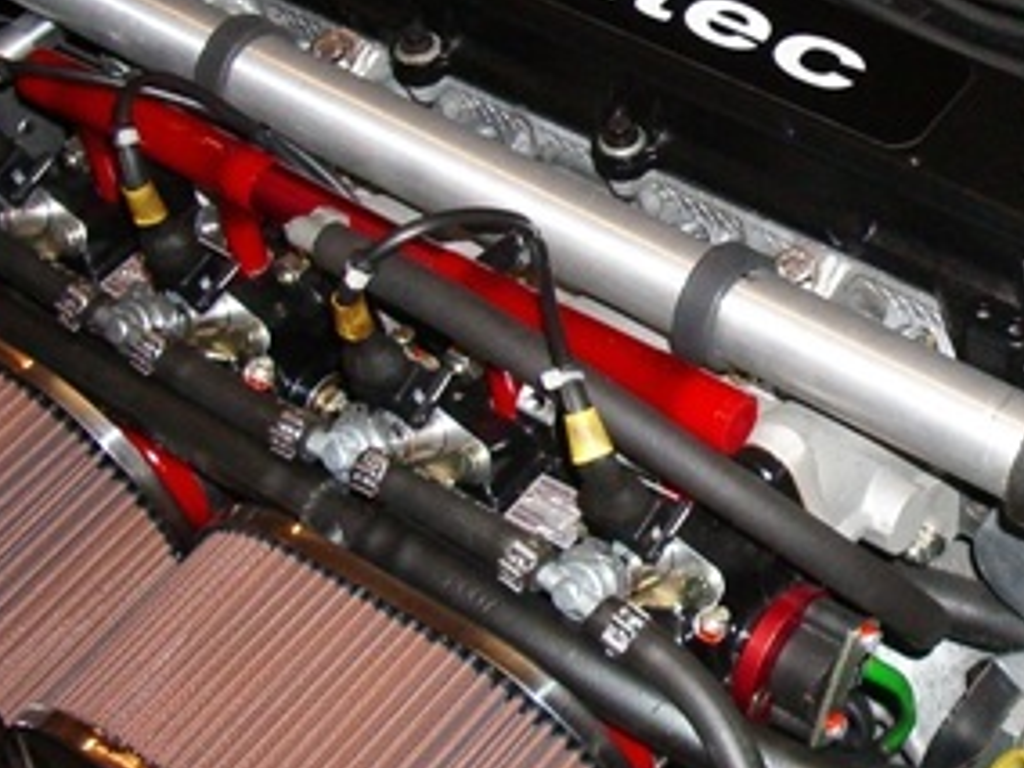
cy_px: 260
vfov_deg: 18.6
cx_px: 927
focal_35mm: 79
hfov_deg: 24.0
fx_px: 2337
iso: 200
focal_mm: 5.8
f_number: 2.6
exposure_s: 1/60
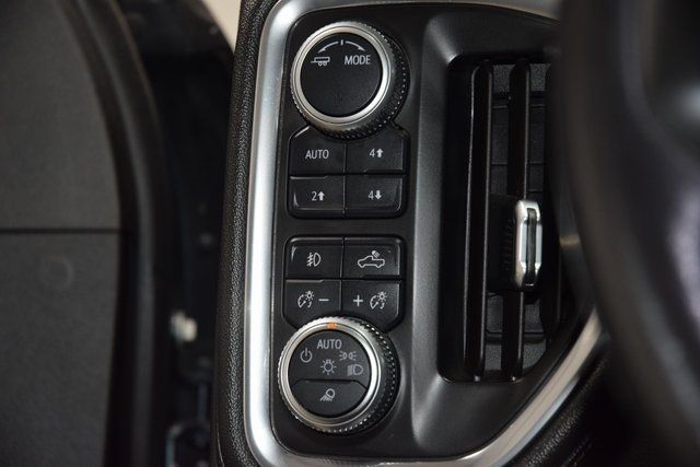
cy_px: 234
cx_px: 350
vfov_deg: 13.0
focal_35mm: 105
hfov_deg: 19.5
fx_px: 2042
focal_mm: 70
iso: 1400
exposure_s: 1/60
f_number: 4.5
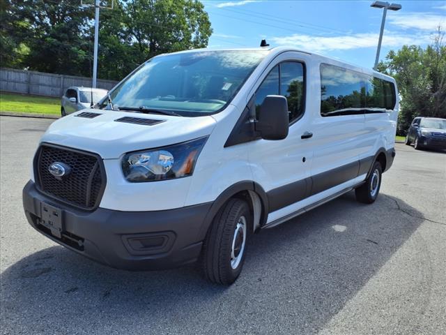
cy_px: 168
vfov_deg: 51.4
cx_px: 223
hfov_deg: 65.3
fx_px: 348
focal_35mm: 27
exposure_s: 1/2000
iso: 40
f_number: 1.9
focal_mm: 3.58
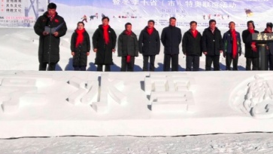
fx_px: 521
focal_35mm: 72
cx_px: 186
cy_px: 26
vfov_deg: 16.6
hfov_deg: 29.1
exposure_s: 1/5906
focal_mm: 3.95
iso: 68
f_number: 1.8
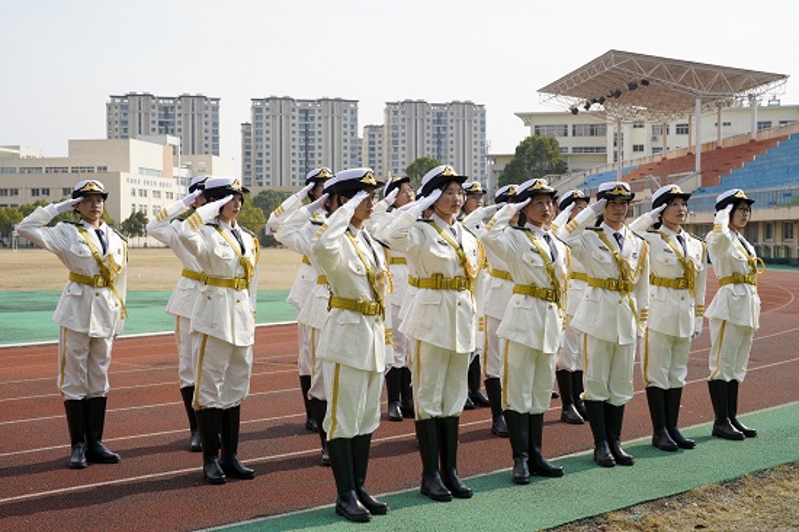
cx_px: 400
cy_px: 266
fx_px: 1109
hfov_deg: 39.6
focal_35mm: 50
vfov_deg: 27.0
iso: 160
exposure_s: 1/320
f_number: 8
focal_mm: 50
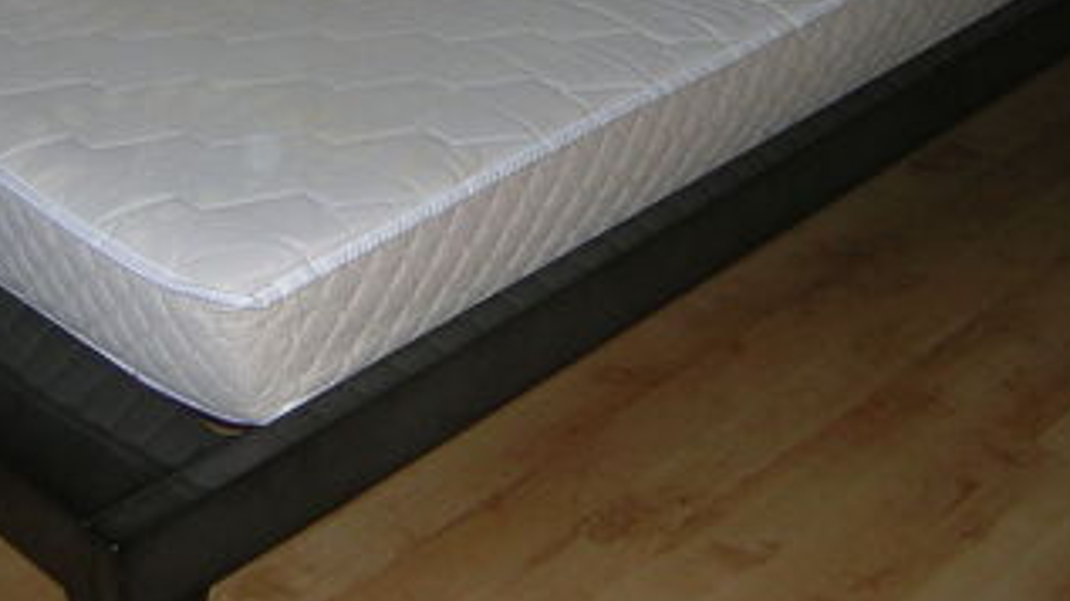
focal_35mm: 66
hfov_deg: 31.9
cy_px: 189
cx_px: 469
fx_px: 1872
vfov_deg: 18.2
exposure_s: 1/60.1
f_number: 2.7
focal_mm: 5.2
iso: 50
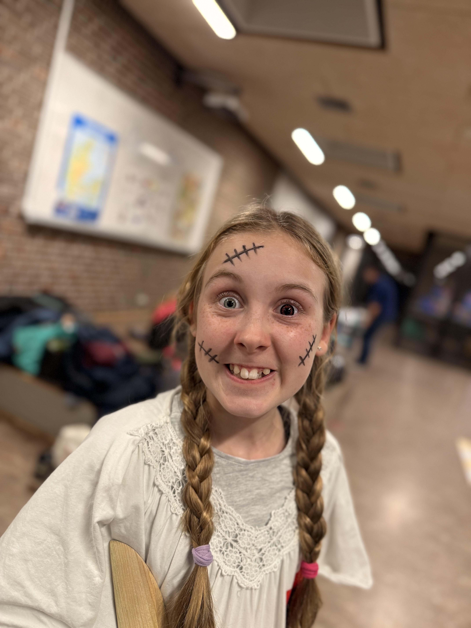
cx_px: 236
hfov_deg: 56.8
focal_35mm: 24
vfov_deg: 71.6
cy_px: 314
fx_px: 435
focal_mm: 6.76
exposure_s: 1/50
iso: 200
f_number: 1.78
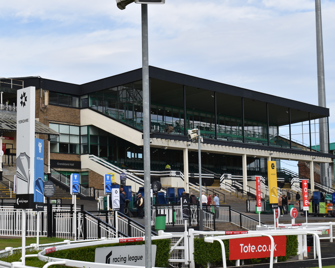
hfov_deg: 26.1
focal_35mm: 73
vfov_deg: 21.0
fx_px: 724
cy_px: 135
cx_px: 179
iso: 200
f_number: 9
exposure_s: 1/320
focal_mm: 42
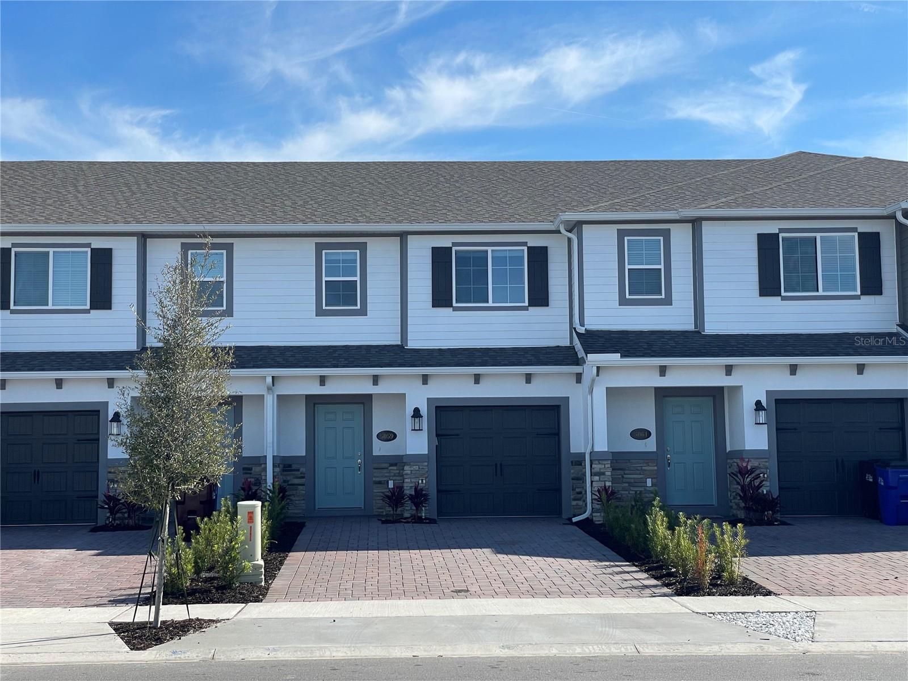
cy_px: 340
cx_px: 454
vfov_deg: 28.0
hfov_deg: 36.8
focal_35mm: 52
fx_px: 1364
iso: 25
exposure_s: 1/1653
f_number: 2
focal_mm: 6
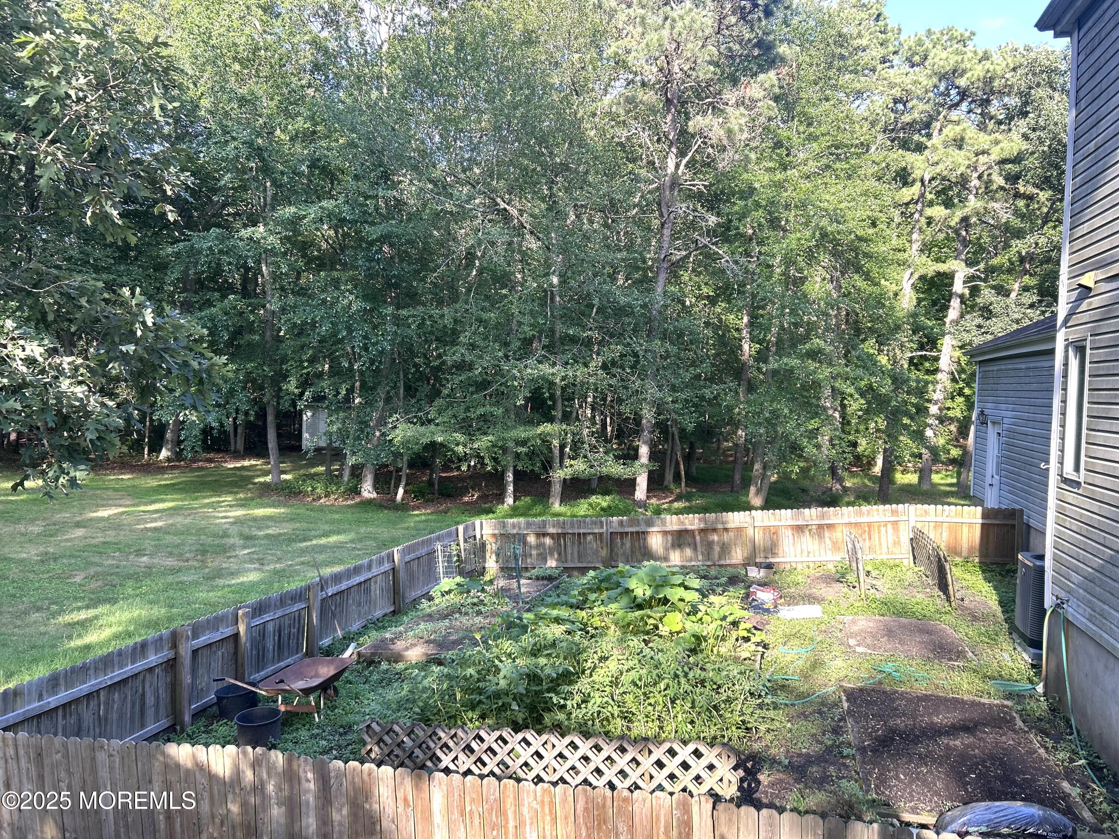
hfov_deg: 67.3
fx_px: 840
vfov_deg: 53.1
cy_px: 420
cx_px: 560
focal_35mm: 26
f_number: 1.5
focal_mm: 5.7
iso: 50
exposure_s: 1/294
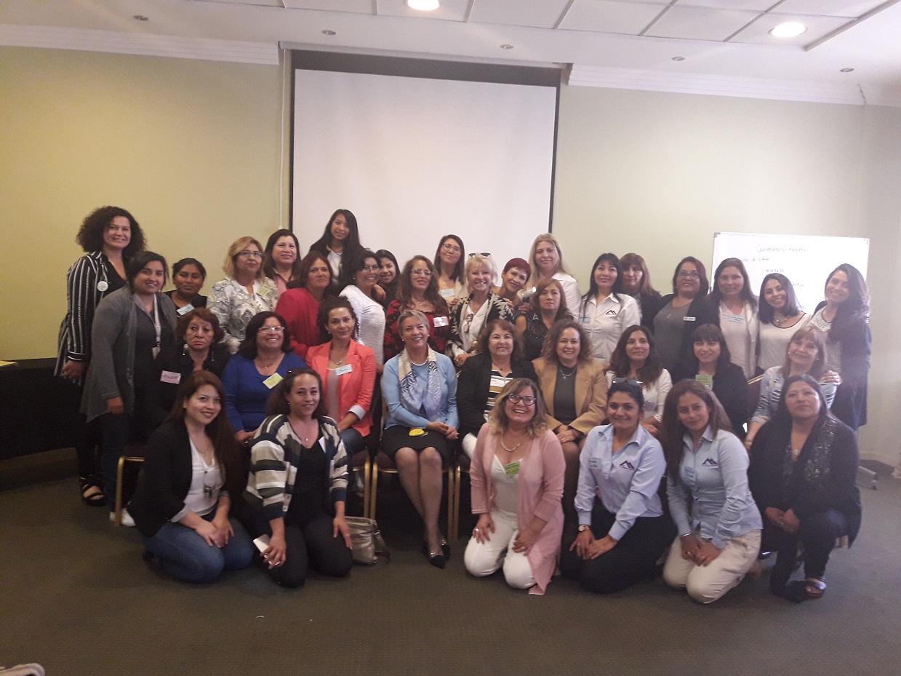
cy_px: 338
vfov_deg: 49.7
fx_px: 729
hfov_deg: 63.4
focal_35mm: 28
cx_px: 450
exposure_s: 1/25
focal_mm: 3.7
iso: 200
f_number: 1.9
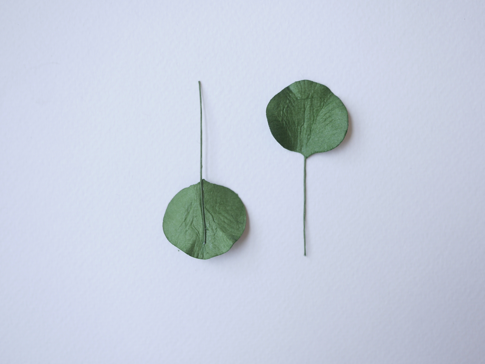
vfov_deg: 36.0
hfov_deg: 46.8
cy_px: 182
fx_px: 561
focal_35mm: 40
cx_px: 242
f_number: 2.5
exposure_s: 1/250
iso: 200
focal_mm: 20
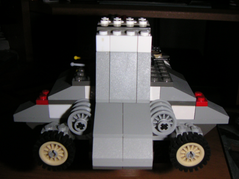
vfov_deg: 32.9
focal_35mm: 44
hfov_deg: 42.9
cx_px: 122
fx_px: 304
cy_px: 90
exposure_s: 1/45
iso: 200
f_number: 6.7
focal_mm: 5.7
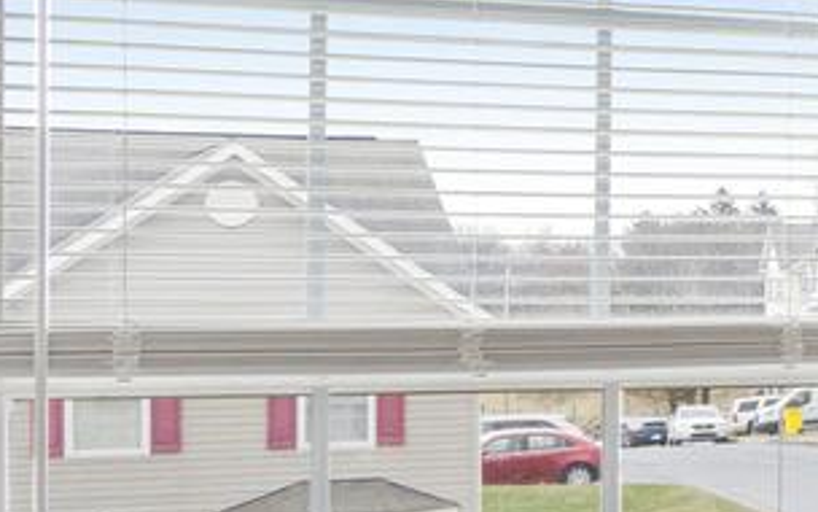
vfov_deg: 11.9
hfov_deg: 15.1
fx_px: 2452
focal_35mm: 110
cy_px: 212
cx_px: 1663
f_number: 9
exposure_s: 1/8
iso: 800
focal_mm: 16
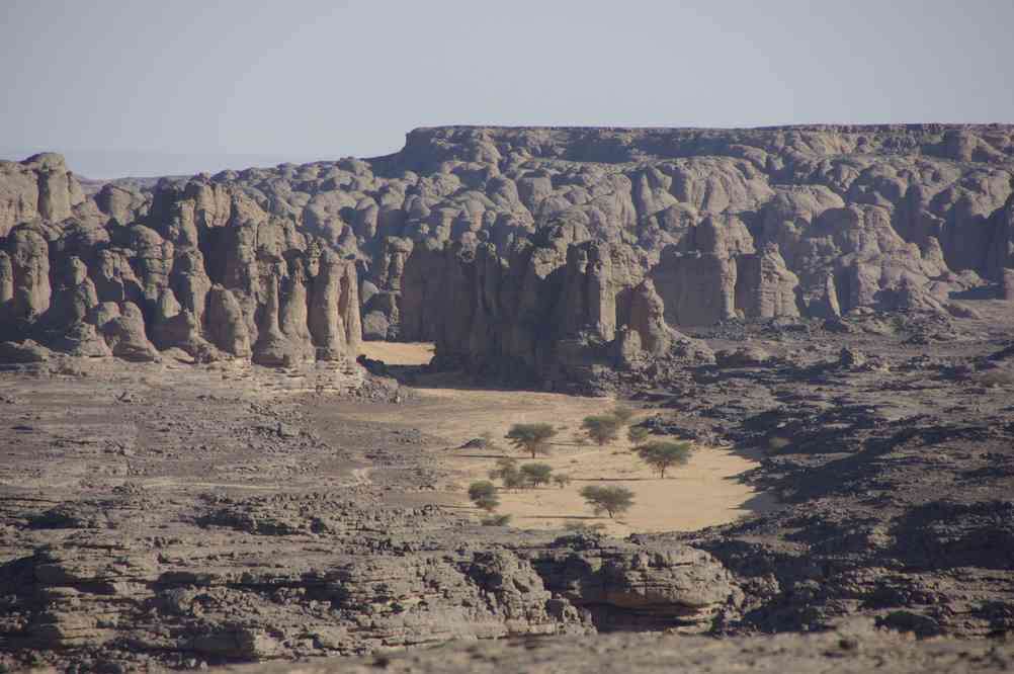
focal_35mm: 330
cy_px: 337
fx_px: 9286
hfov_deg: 6.3
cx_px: 507
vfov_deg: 4.2
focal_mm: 220
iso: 100
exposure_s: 1/180
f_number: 8
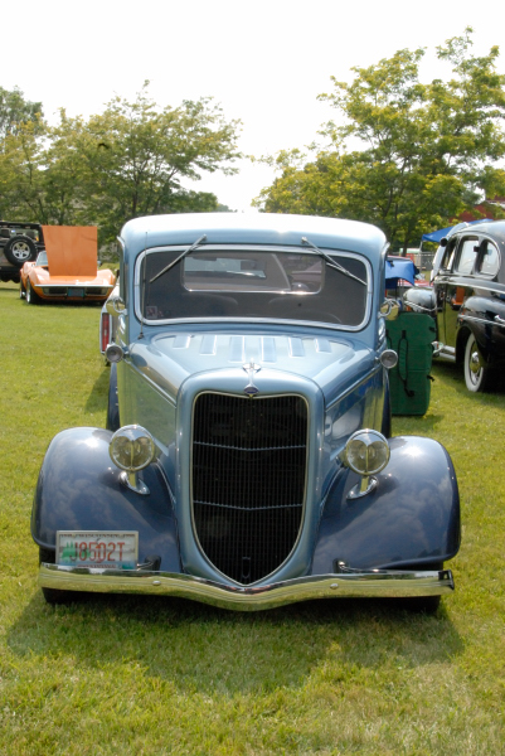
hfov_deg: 25.1
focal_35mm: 54
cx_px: 252
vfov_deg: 36.8
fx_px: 1134
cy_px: 378
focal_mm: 36
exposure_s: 1/125
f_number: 27
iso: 1000
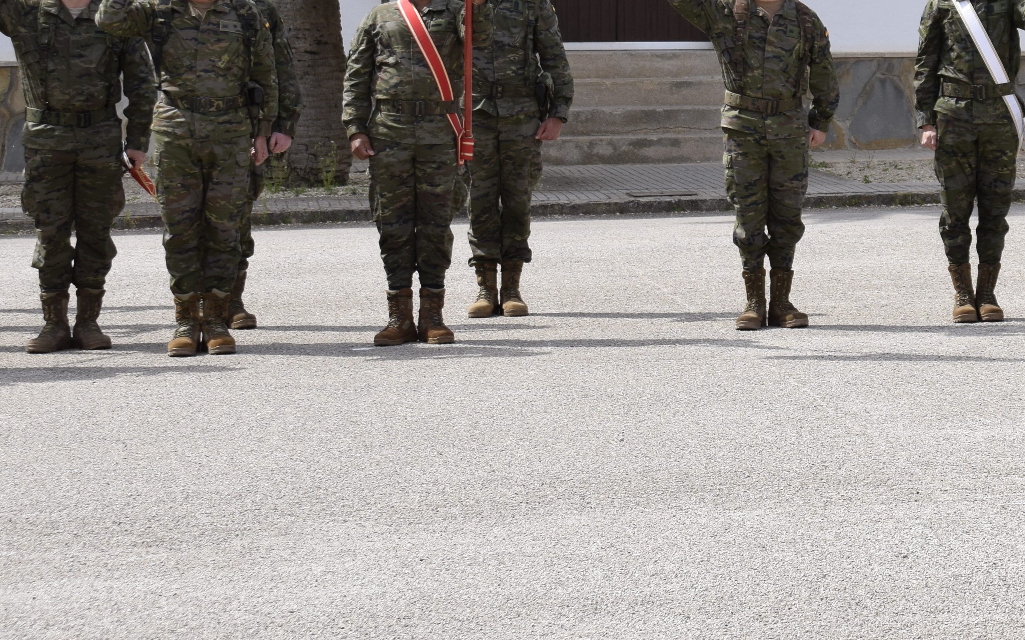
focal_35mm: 179
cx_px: 1105
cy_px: -64
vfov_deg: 7.3
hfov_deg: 11.5
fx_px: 5000
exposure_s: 1/400
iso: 200
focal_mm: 52
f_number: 9
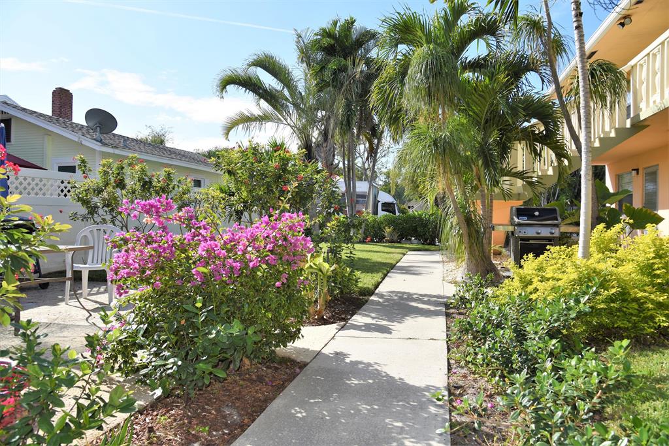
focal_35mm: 24
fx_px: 446
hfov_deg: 73.7
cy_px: 223
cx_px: 334
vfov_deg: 53.1
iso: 100
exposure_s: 1/200
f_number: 9
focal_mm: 24
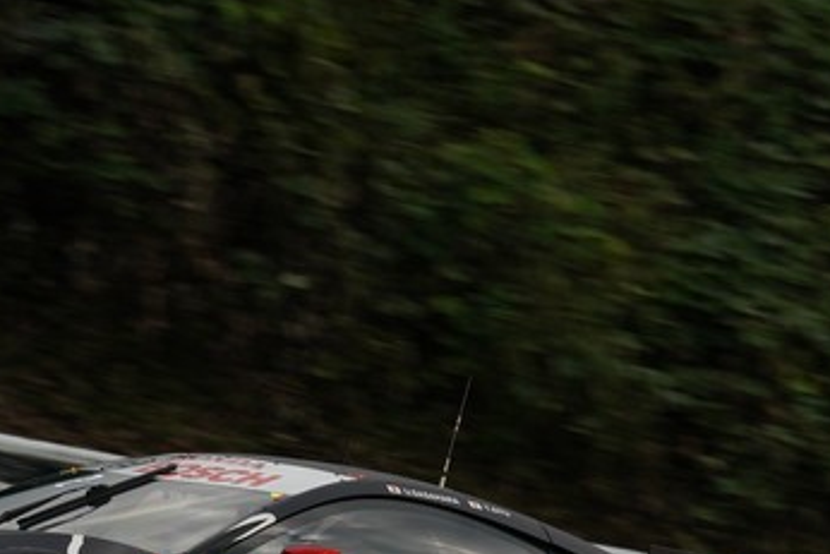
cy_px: 472
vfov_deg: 2.7
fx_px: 11647
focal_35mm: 505
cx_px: 343
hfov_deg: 4.1
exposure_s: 1/250
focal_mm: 243
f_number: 13
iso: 400
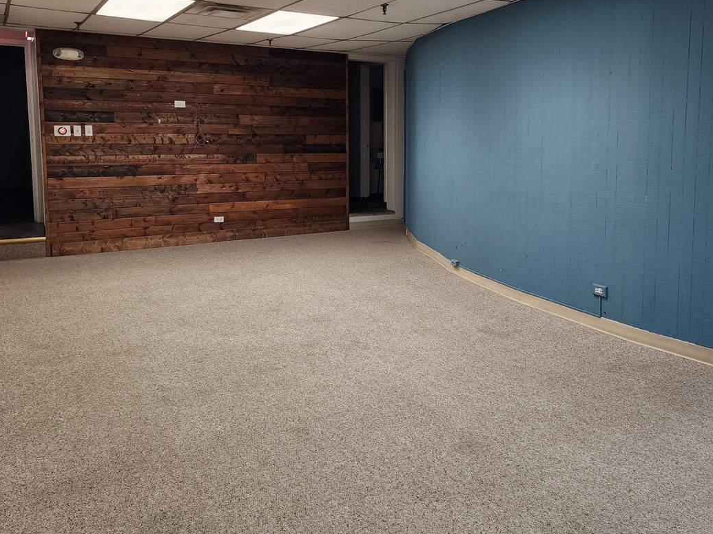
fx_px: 659
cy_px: 211
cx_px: 417
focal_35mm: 32
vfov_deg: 43.9
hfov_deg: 56.5
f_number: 1.8
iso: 160
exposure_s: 1/120
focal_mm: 6.4
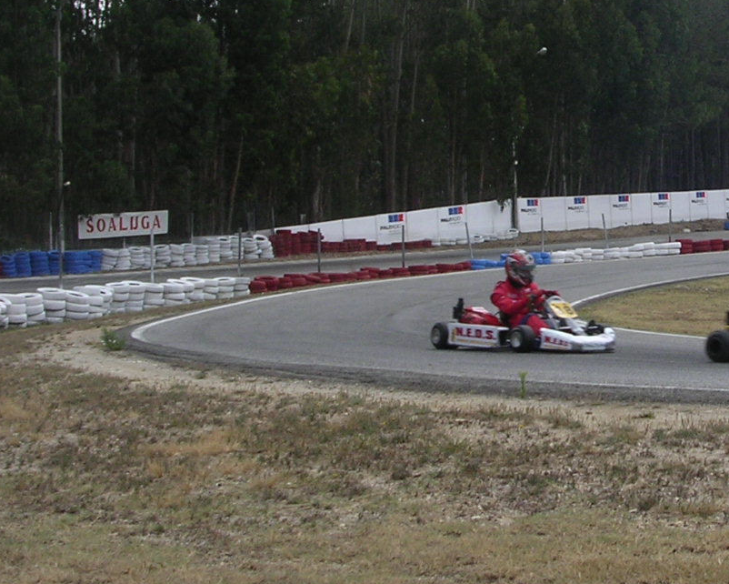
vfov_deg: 20.6
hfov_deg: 24.9
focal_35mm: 74
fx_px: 1597
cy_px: 156
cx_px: 674
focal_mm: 5.8
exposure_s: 1/257
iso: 100
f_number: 5.6
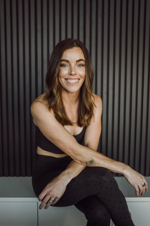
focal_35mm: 35
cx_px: 75
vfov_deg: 54.4
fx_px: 219
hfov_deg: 37.9
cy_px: 113
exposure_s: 1/800
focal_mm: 35
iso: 800
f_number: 1.8
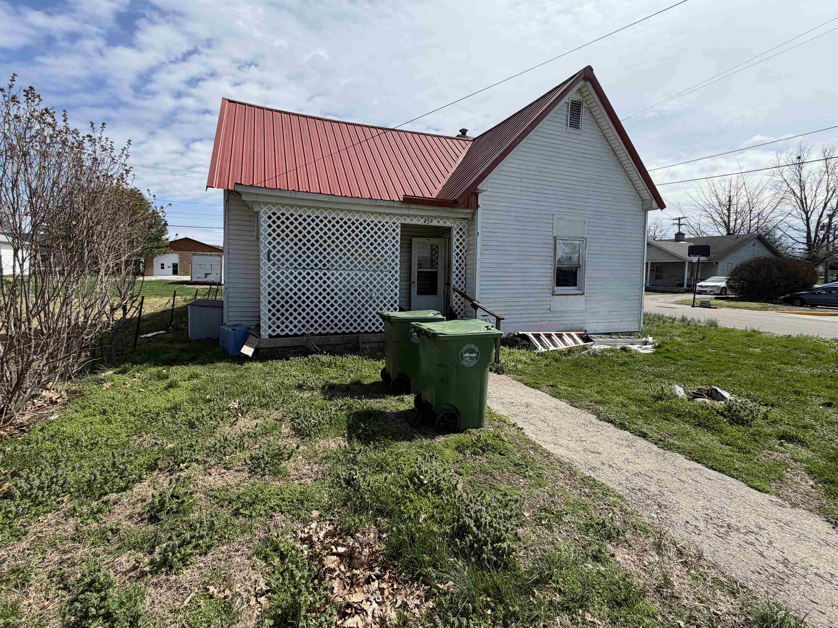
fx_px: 363
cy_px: 293
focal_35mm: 15
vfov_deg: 81.6
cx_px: 401
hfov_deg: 98.1
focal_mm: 2.22
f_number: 2.2
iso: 20
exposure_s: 1/955
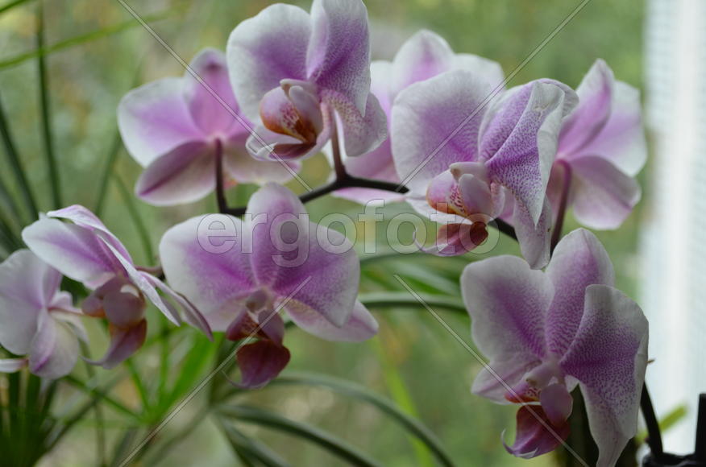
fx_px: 1174
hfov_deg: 33.5
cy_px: 234
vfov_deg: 22.5
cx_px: 353
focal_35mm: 60
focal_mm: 40
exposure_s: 1/100
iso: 400
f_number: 5.3
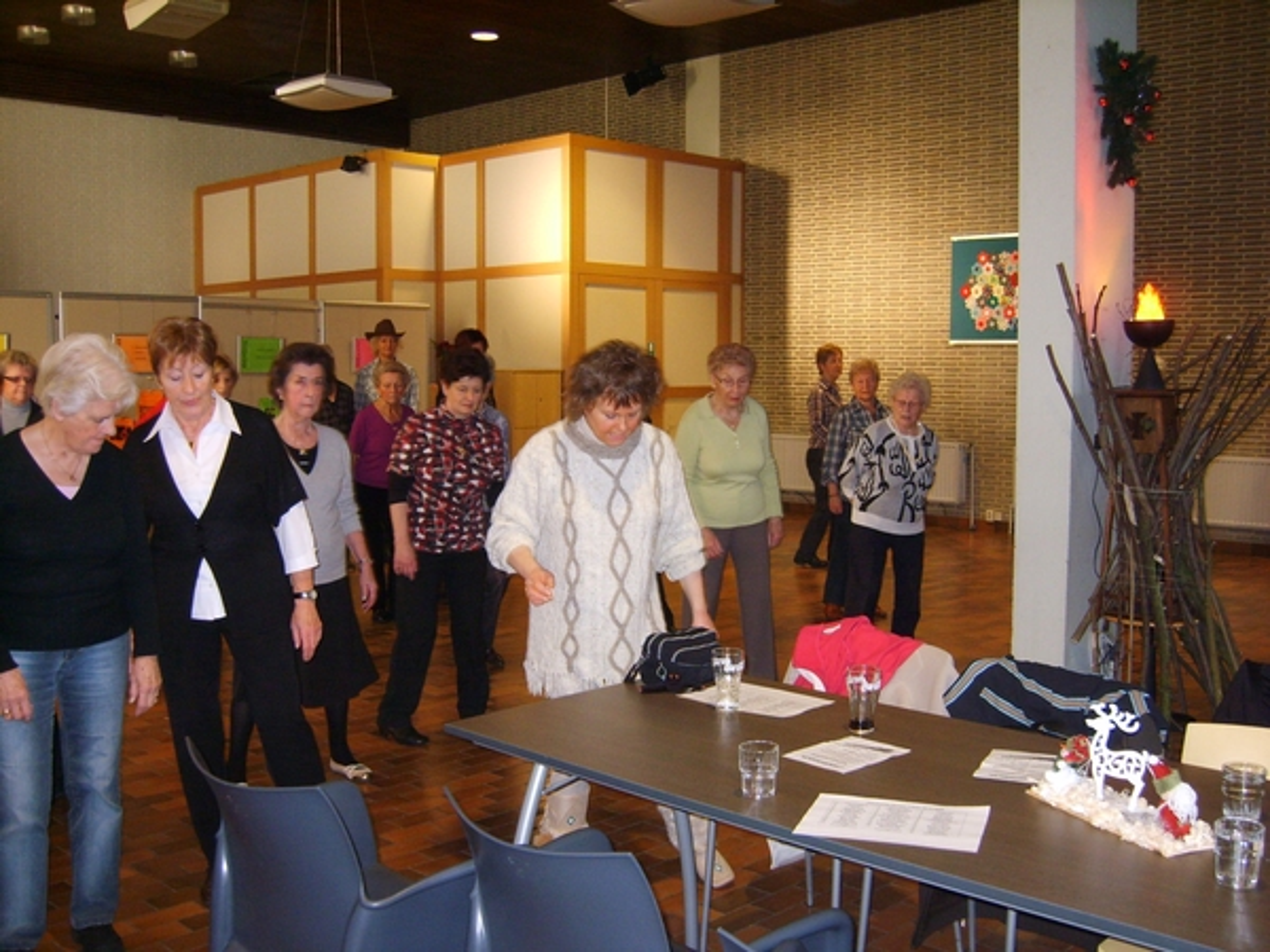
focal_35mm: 35
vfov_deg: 40.7
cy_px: 476
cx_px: 635
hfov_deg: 52.6
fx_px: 1284
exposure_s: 1/30
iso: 235
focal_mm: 7.4
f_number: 2.8
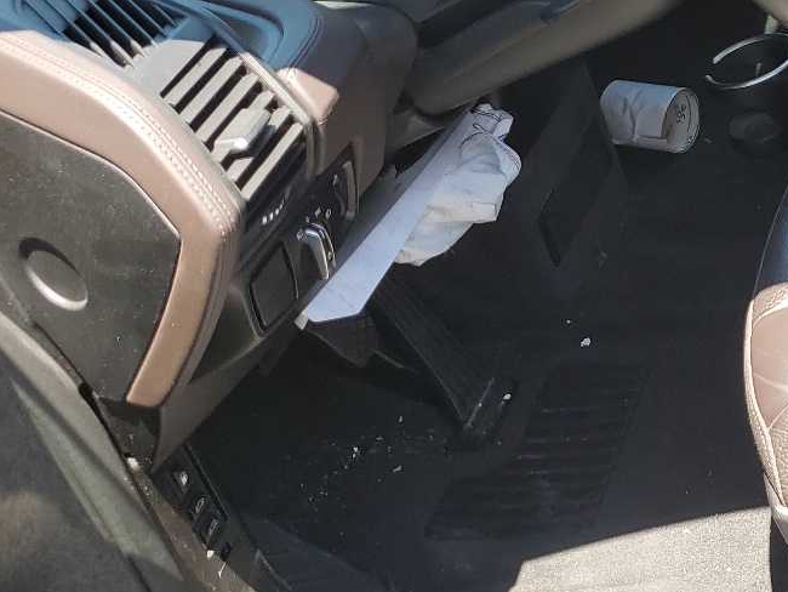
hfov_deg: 27.4
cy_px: 125
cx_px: 890
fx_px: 1457
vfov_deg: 22.7
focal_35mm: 64
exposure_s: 1/357
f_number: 1.5
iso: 50
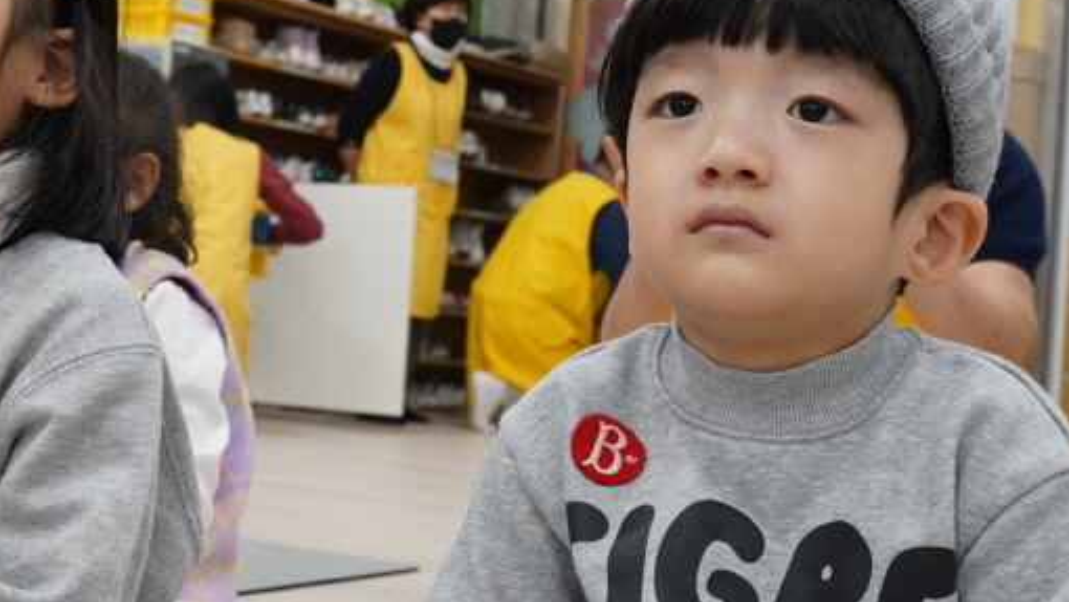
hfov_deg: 30.2
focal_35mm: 69
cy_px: 271
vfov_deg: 17.5
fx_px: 1956
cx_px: 300
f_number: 6.3
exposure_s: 1/100
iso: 2500
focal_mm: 28
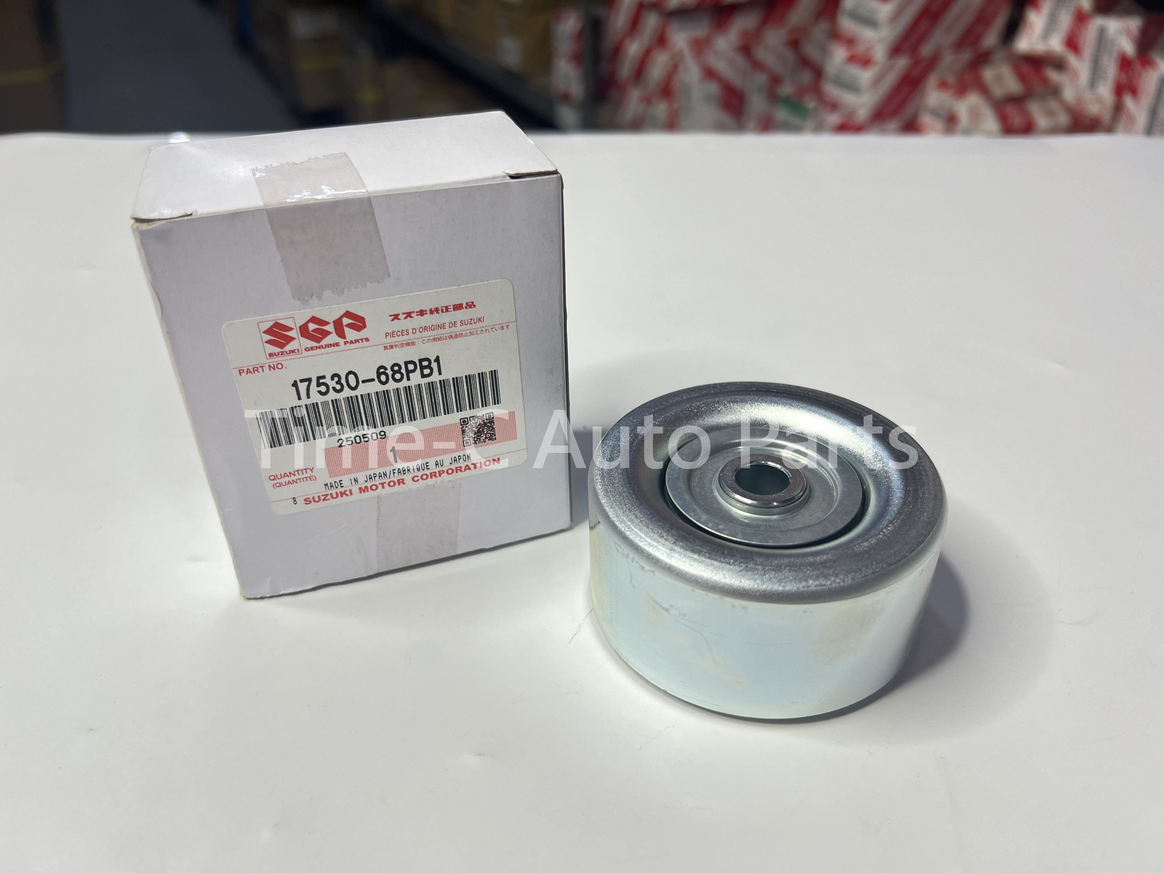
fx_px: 874
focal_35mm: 26
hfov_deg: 67.3
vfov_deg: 53.1
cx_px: 582
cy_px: 436
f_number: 1.5
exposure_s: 1/121
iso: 80
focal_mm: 5.7
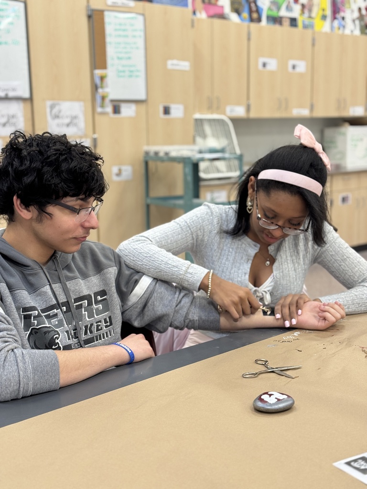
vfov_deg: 39.7
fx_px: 679
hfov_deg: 30.3
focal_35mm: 48
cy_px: 244
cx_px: 184
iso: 200
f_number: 1.78
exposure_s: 1/60
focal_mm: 6.76
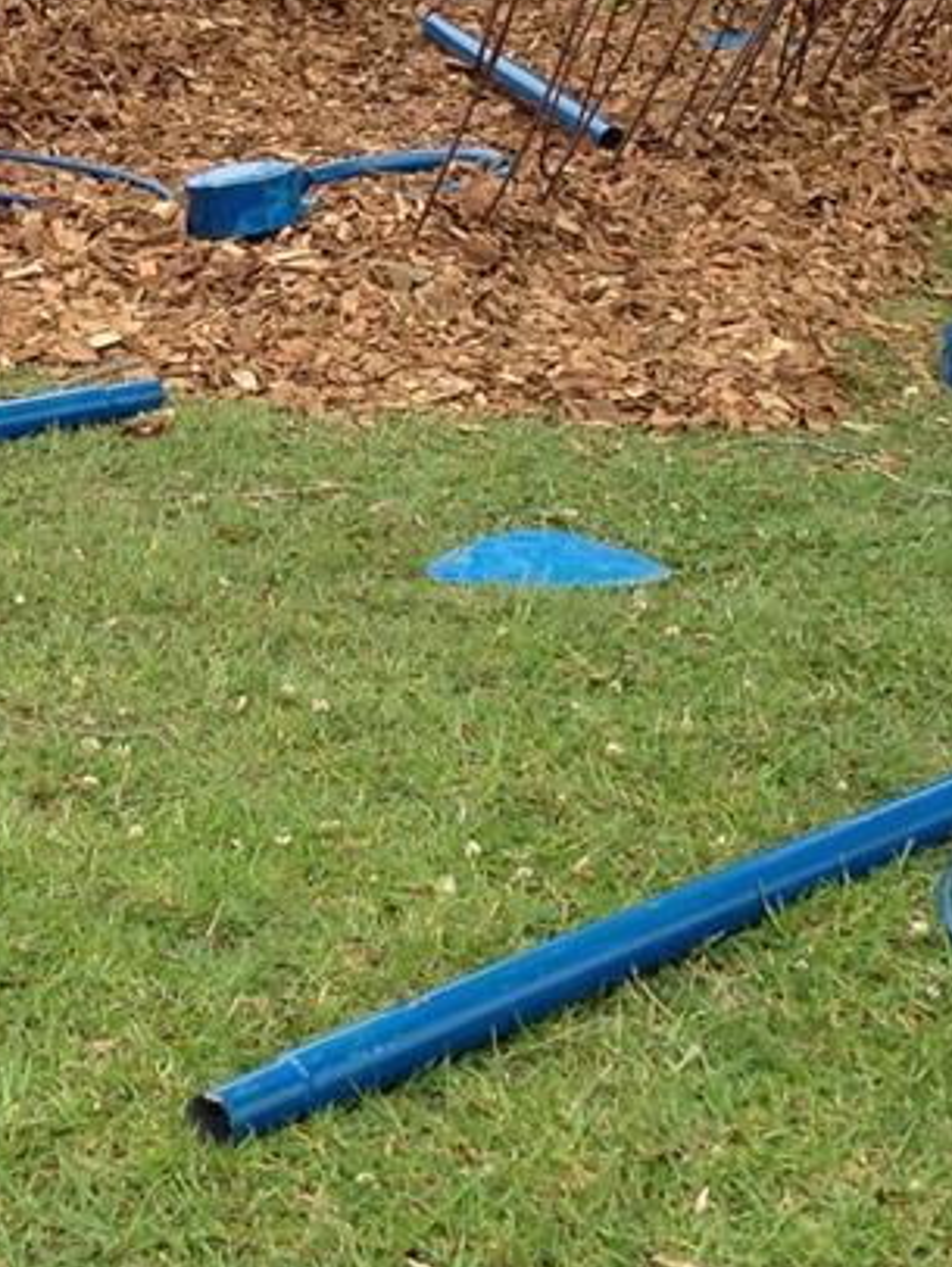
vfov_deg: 16.3
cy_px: -112
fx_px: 4286
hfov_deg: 12.6
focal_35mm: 117
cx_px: 109
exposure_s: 1/861
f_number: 2.4
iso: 50
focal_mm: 4.12
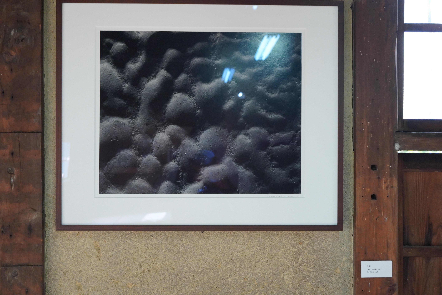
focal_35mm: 45
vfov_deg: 29.9
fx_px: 553
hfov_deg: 43.6
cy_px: 148
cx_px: 221
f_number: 3.5
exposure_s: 1/160
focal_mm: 30
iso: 1600
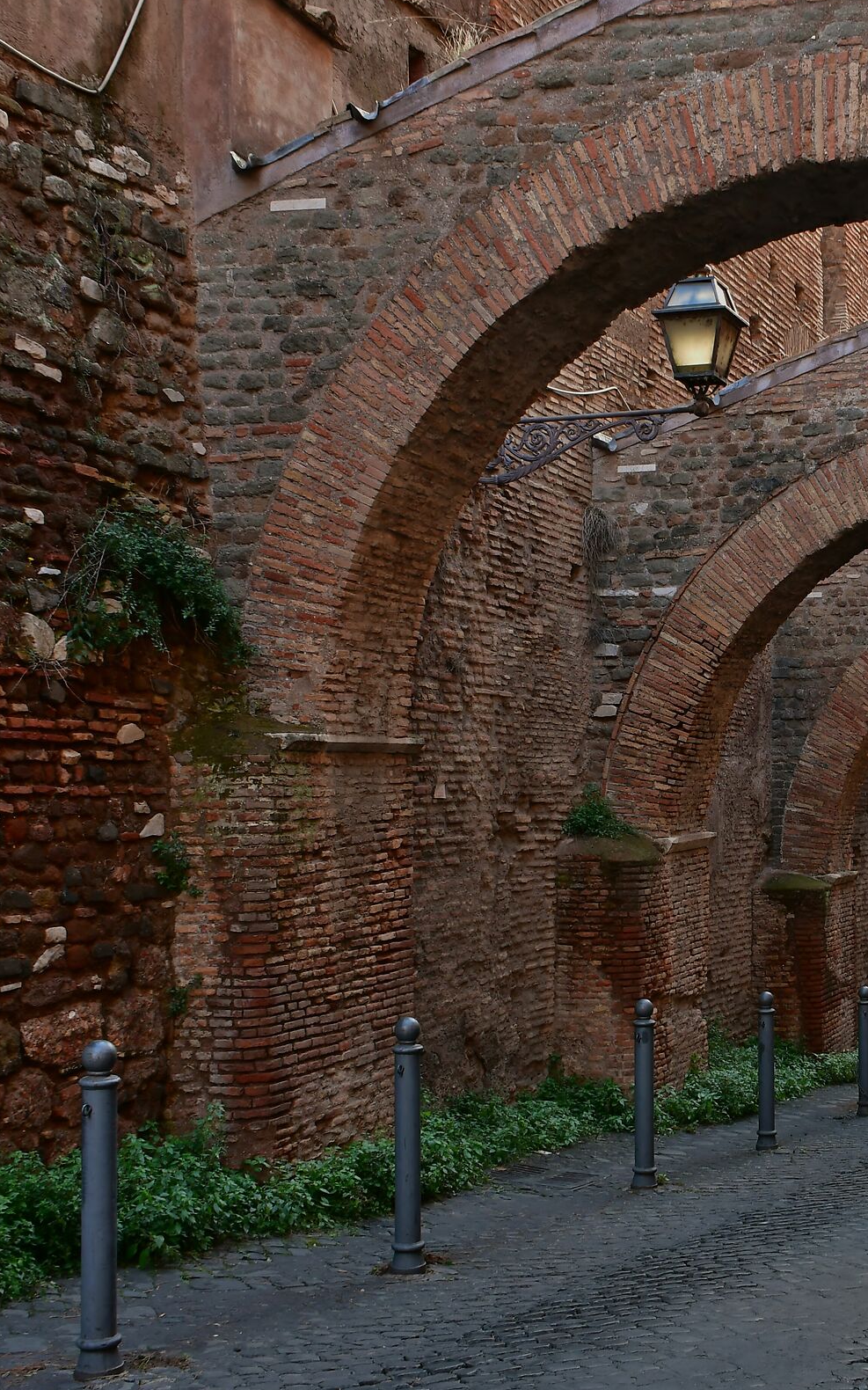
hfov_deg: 25.7
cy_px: 693
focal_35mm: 49
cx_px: 757
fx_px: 1847
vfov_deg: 41.2
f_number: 7.1
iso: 100
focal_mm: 21
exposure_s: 1/8
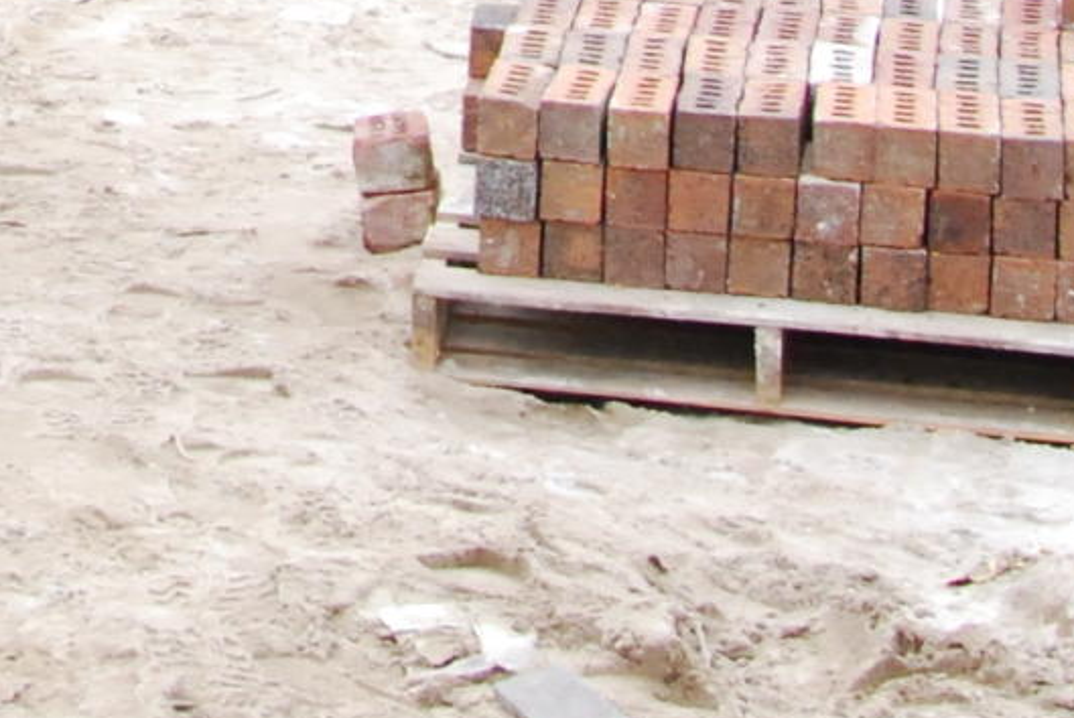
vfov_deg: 6.4
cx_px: -595
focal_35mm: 204
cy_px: -1126
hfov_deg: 9.7
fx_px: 6093
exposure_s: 1/400
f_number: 10
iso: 800
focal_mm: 24
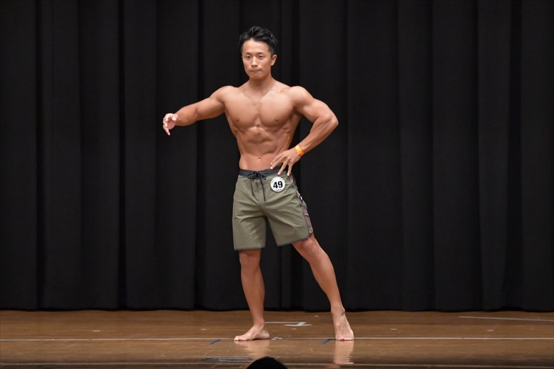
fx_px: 3692
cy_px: 184
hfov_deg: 8.6
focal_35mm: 240
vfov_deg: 5.7
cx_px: 277
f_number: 5.6
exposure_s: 1/400
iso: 6400
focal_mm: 160
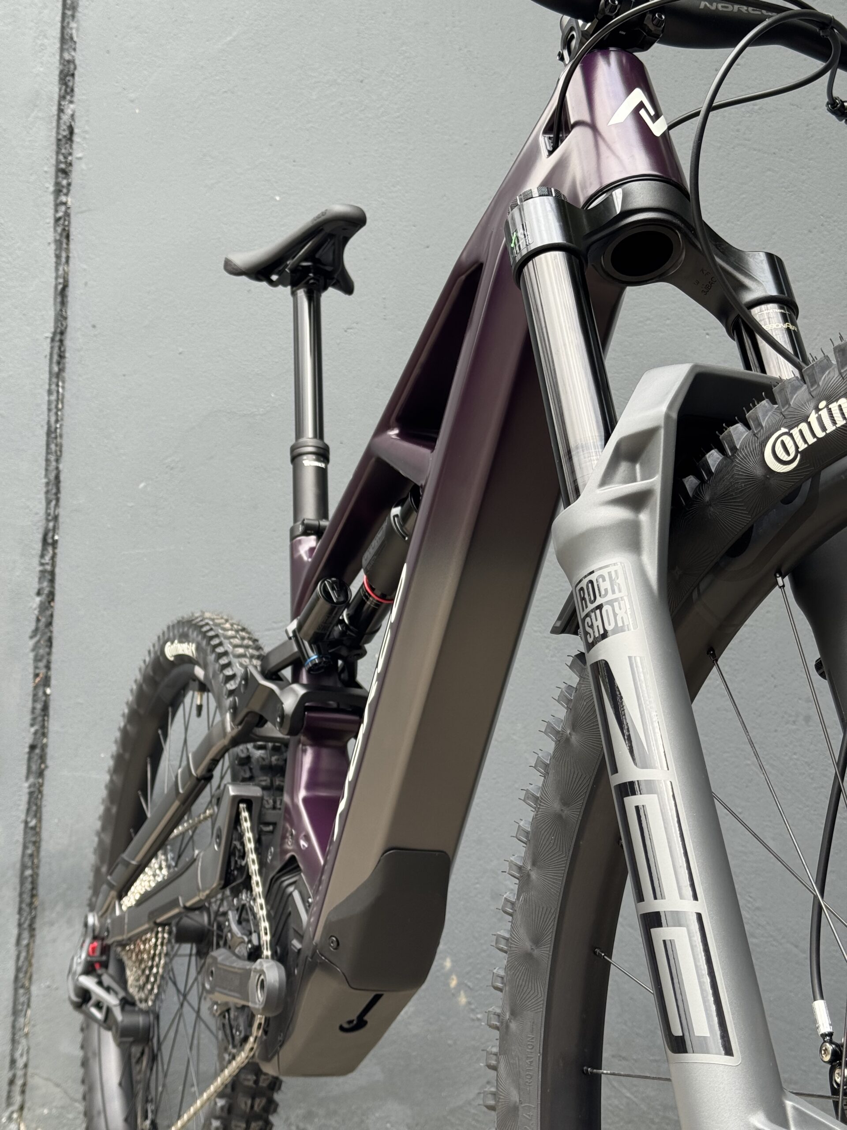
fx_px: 1566
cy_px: 565
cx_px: 424
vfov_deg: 39.7
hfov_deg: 30.3
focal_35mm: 48
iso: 64
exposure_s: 1/165
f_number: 1.78
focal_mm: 6.76
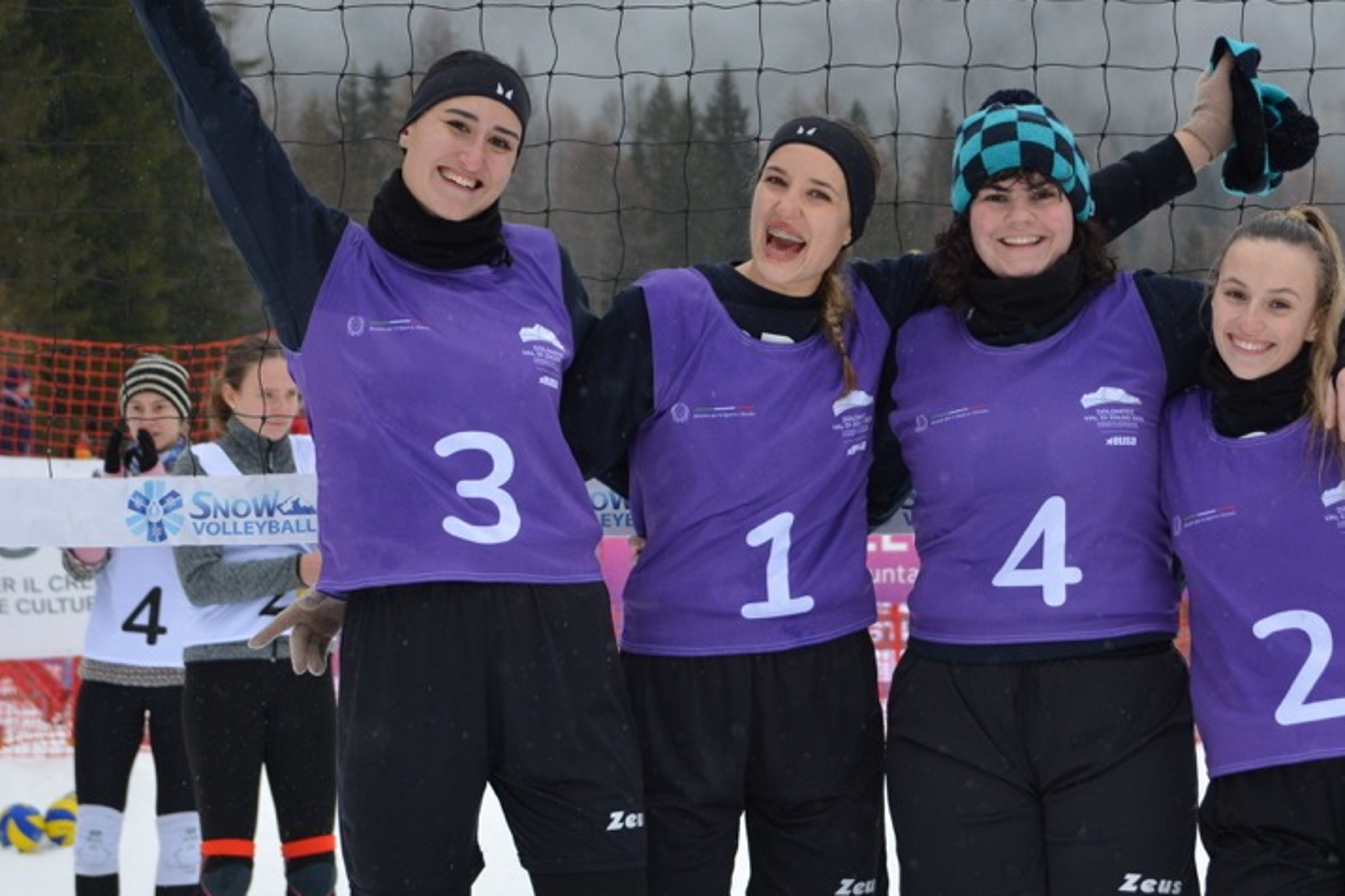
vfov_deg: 10.2
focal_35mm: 134
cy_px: 209
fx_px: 5005
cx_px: 904
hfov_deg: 15.3
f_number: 4
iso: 560
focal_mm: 50
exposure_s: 1/1000
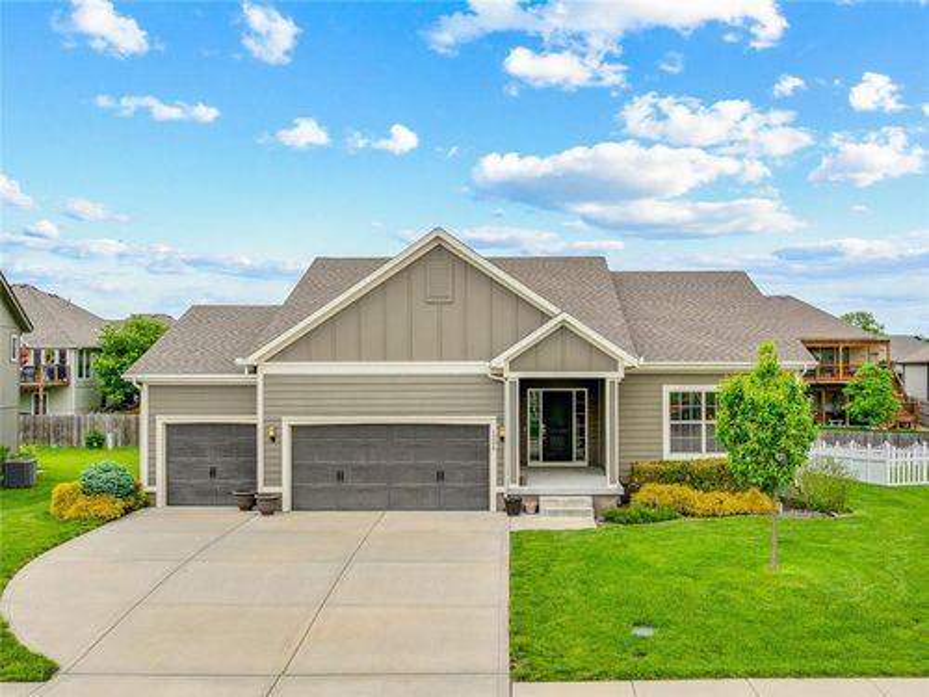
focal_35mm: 24
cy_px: 348
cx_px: 464
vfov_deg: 56.8
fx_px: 644
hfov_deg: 71.6
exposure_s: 1/100
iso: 140
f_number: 2.8
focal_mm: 12.29
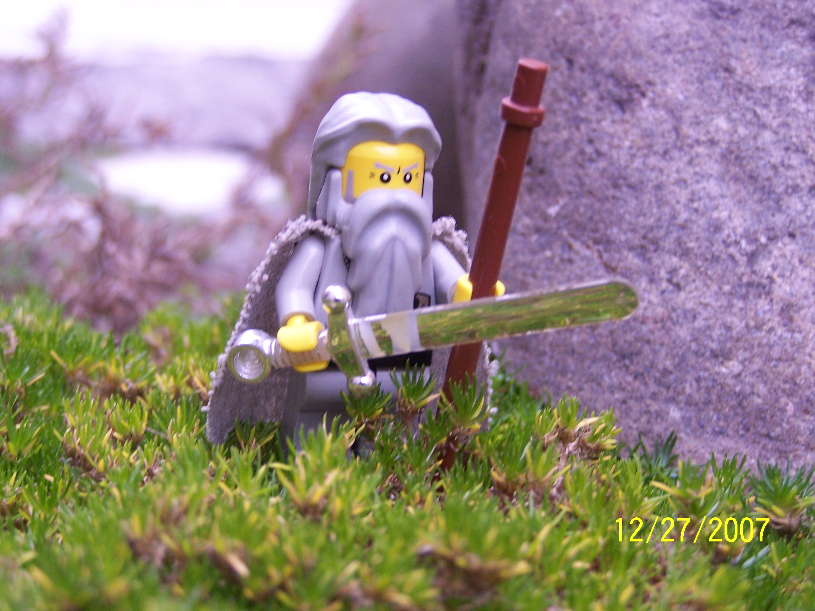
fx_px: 1766
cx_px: 408
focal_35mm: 75
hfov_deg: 26.0
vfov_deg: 19.6
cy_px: 306
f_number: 3.2
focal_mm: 12.4
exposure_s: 1/45
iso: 140
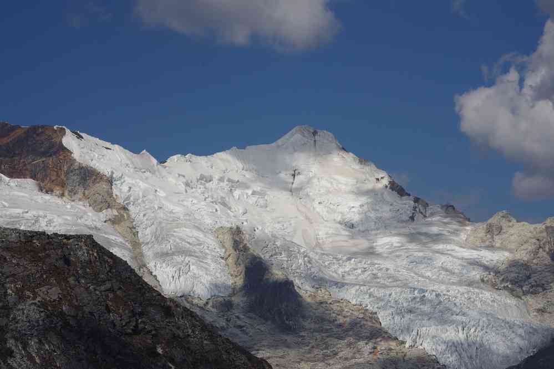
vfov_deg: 10.4
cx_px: 277
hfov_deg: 15.5
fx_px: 2031
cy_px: 184
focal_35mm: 132
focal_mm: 87.5
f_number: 13
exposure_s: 1/250
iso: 200
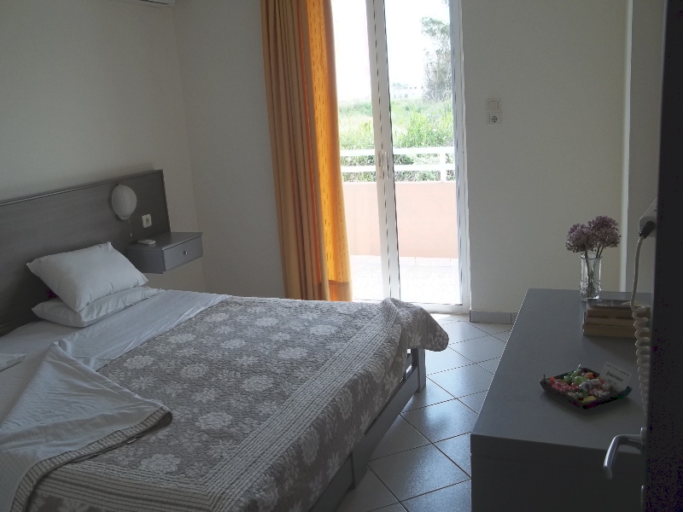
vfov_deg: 42.9
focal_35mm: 33
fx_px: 651
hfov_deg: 55.4
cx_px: 342
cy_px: 256
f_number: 3.3
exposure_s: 1/100
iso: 64
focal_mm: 5.9
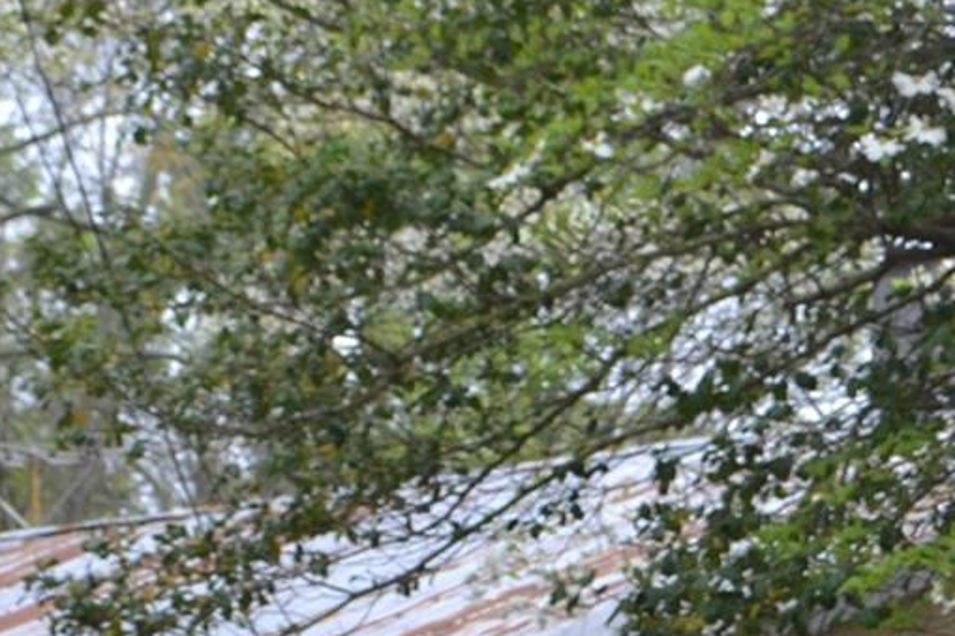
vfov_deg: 8.6
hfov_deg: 13.0
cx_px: 235
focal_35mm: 157
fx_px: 4163
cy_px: 855
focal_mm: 26
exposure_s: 1/100
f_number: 5
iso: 400
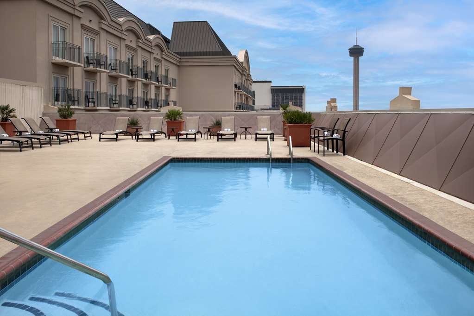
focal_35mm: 28
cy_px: 158
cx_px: 237
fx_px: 369
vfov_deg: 46.4
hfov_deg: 65.5
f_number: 11
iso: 50
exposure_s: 1/160
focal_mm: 28
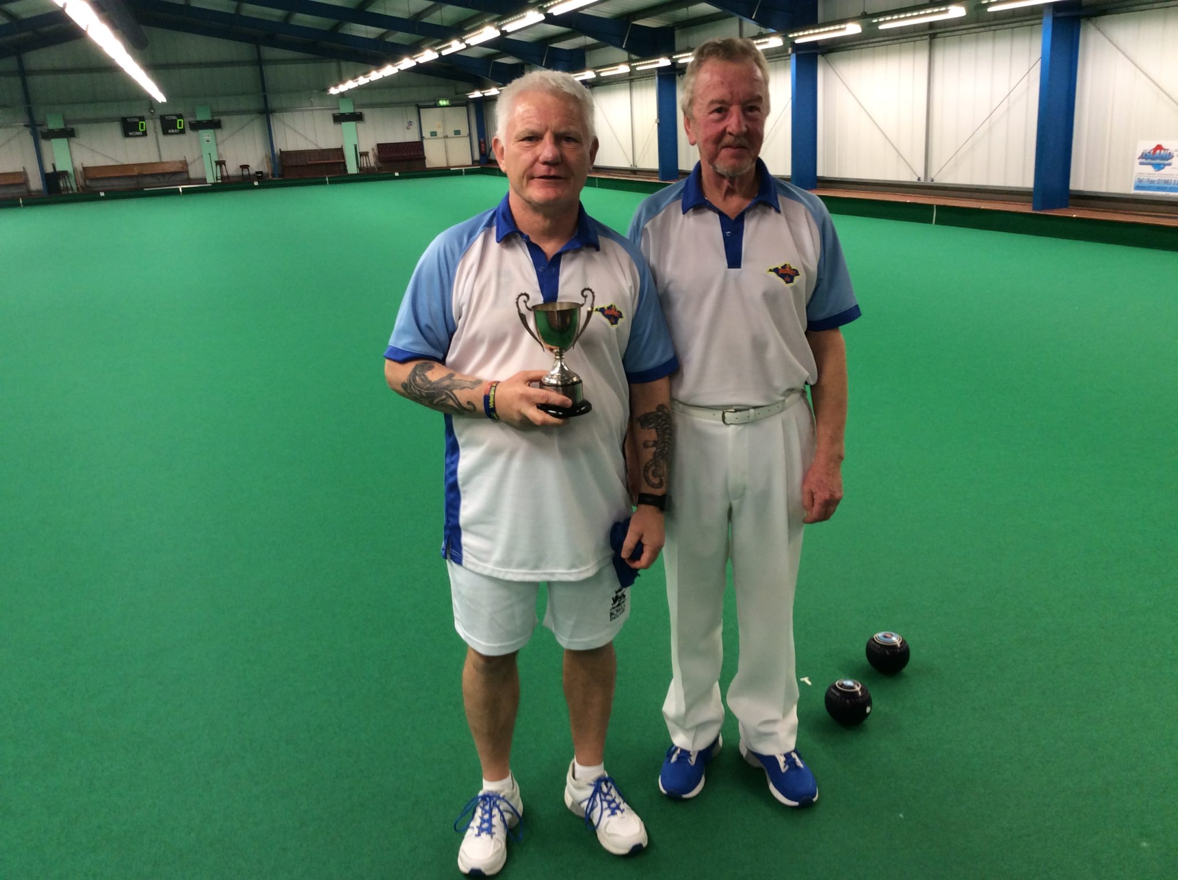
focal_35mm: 32
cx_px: 589
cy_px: 440
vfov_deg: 44.1
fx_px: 1087
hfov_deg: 56.9
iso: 50
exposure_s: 1/25
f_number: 2.4
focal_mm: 3.3
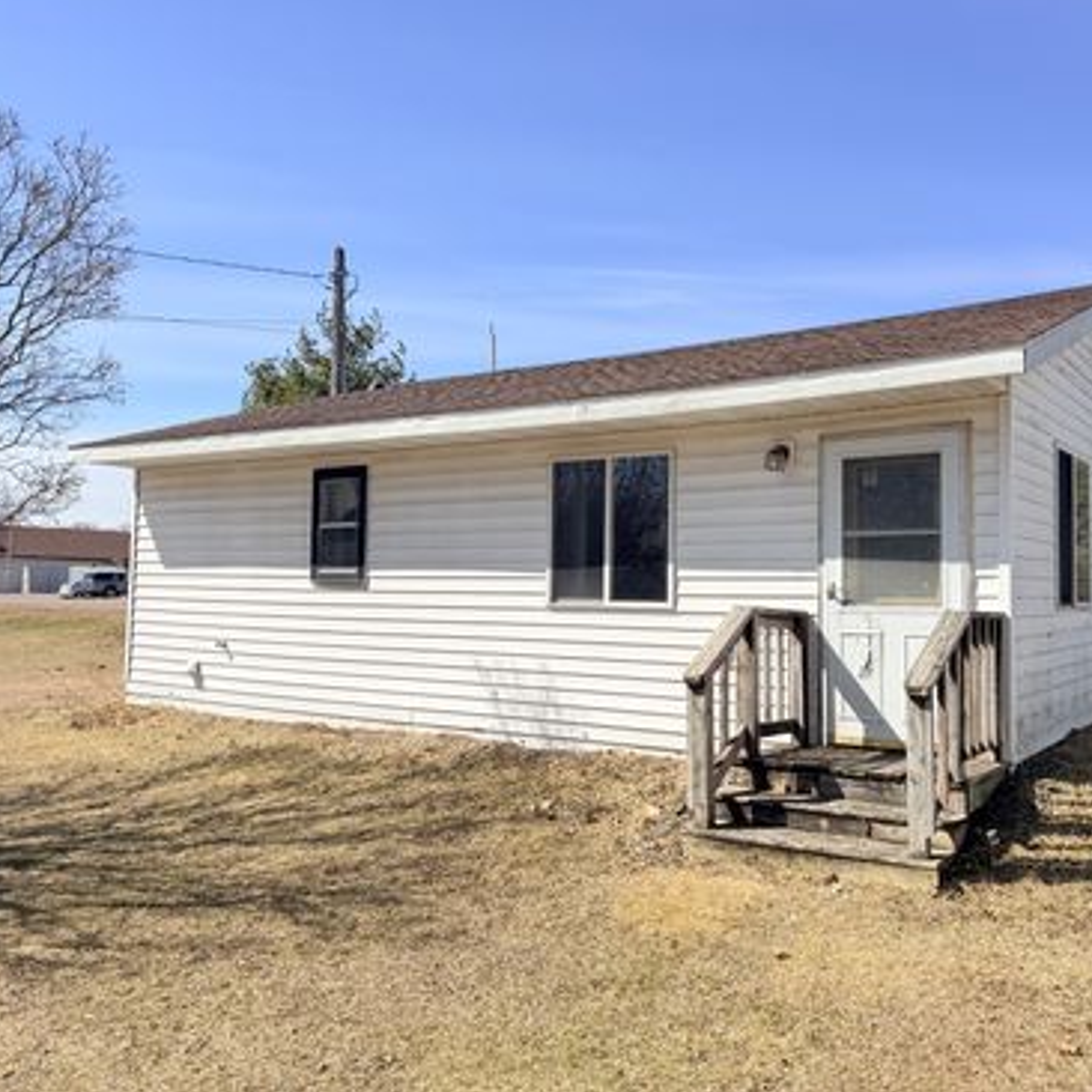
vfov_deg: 55.6
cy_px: 536
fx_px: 1035
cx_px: 671
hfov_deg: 55.1
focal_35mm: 29
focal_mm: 6.76
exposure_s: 1/3584
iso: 80
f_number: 1.78
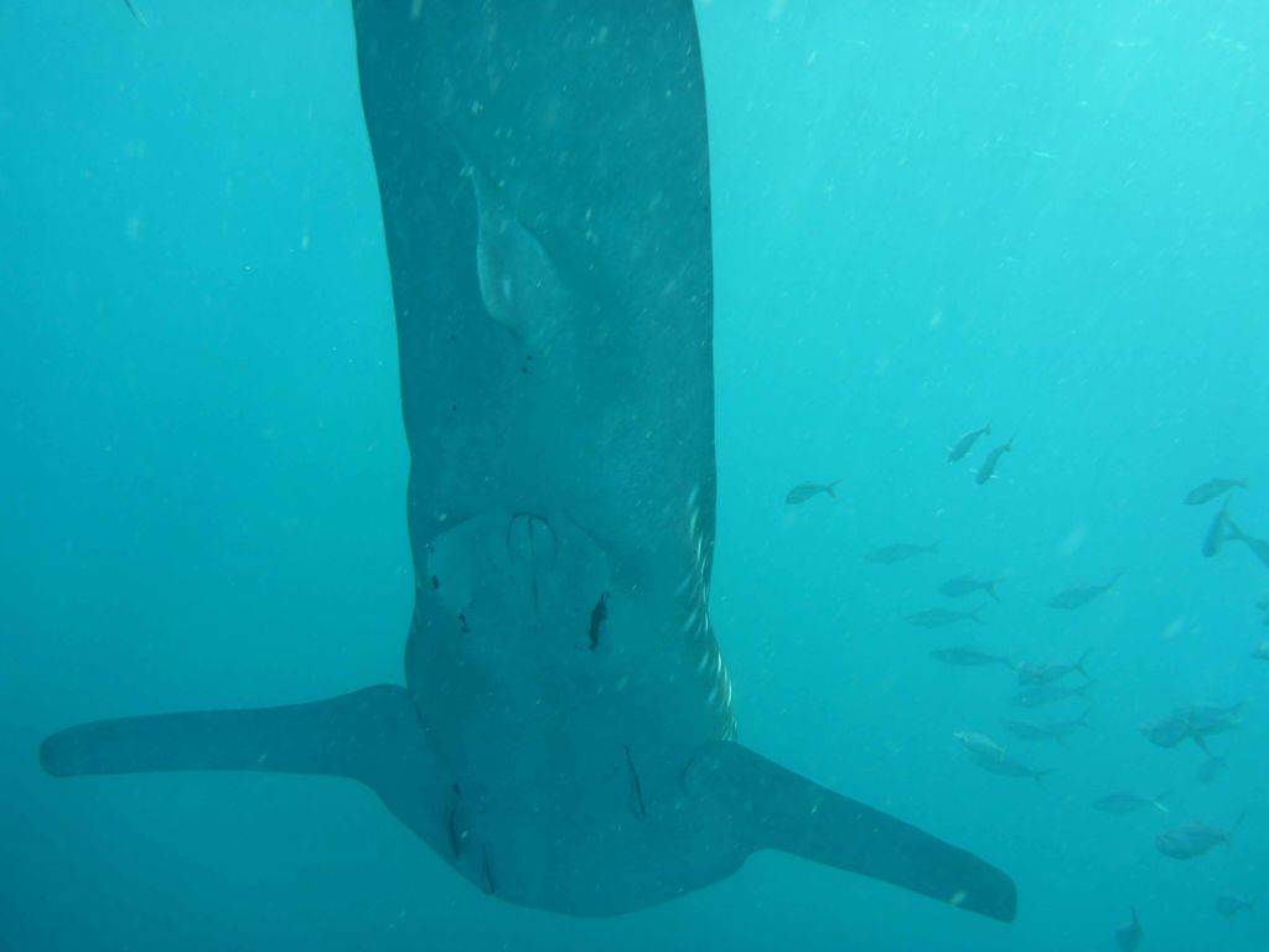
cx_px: 634
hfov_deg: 63.4
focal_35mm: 28
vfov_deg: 49.7
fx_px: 1026
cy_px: 476
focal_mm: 4.9
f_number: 3.3
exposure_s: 1/125
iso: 100
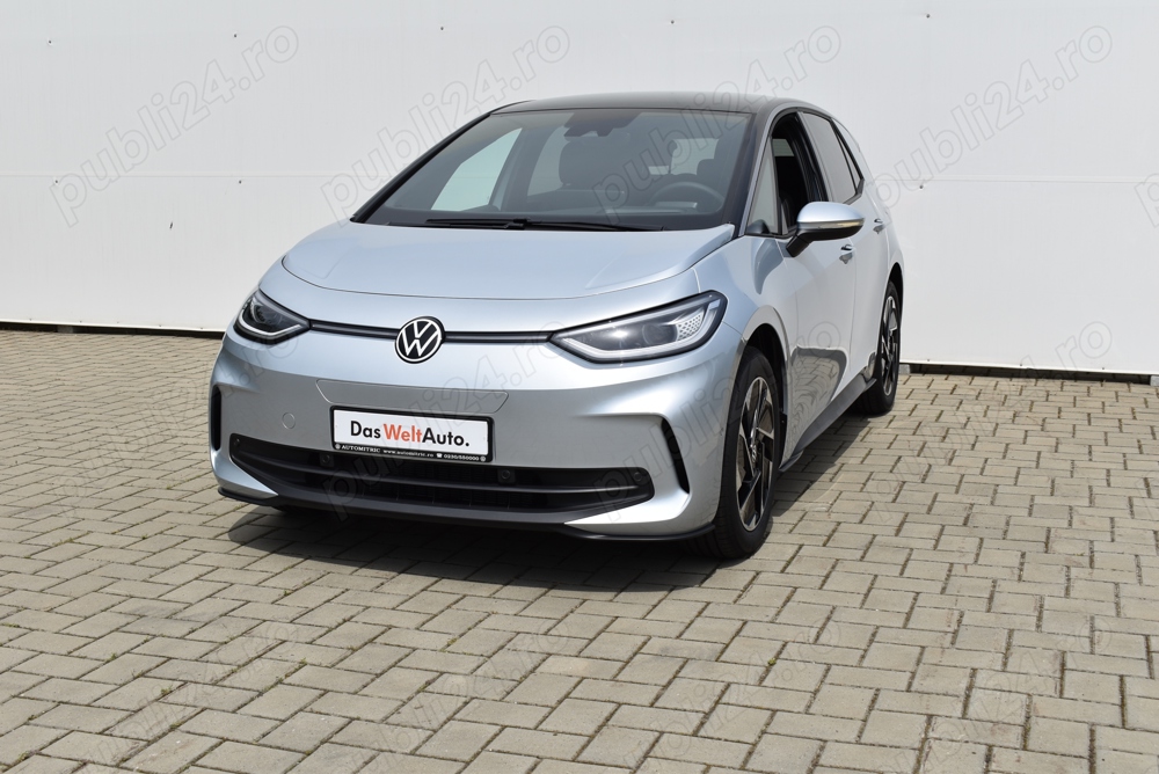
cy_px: 387
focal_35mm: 45
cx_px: 580
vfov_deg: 29.9
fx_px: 1450
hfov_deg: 43.6
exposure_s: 1/400
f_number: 10
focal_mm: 30
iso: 100
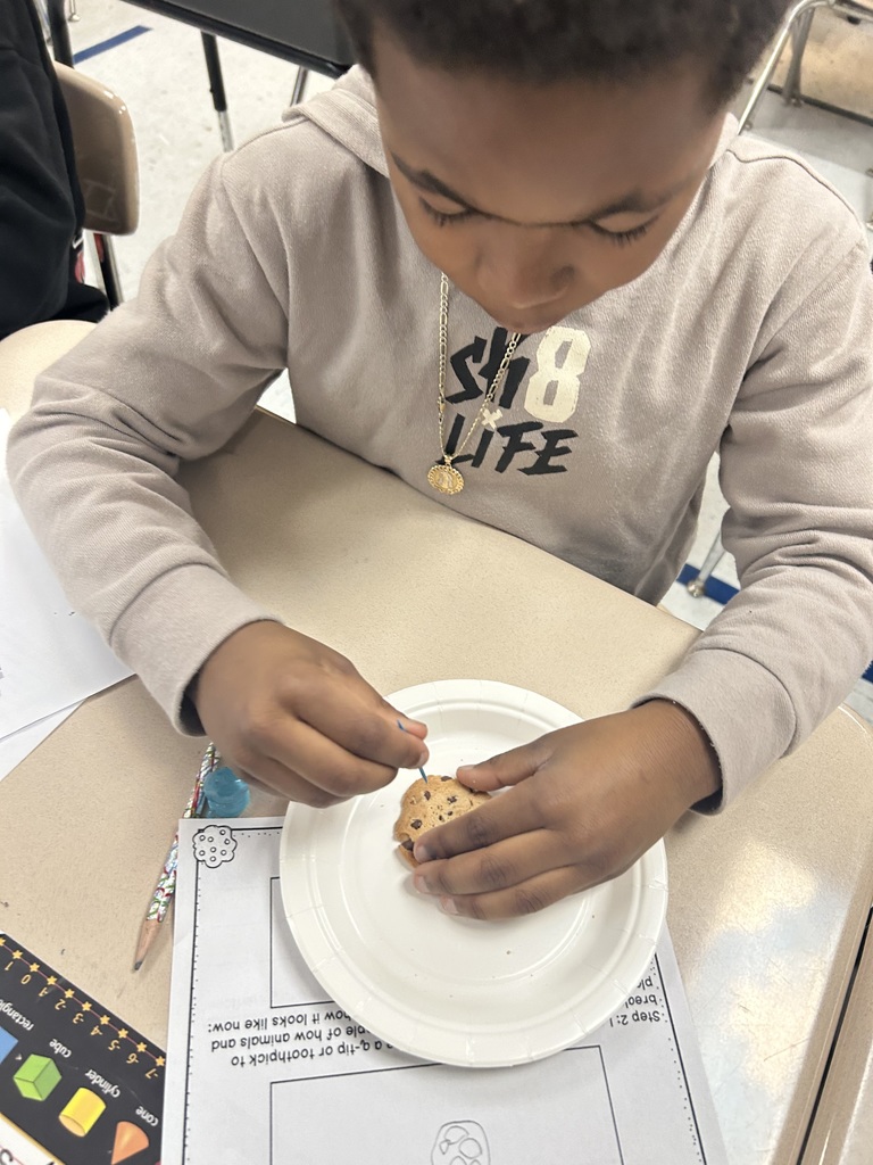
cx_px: 436
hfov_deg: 53.1
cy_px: 582
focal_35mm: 26
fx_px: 874
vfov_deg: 67.3
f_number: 1.5
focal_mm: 5.7
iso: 160
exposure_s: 1/60
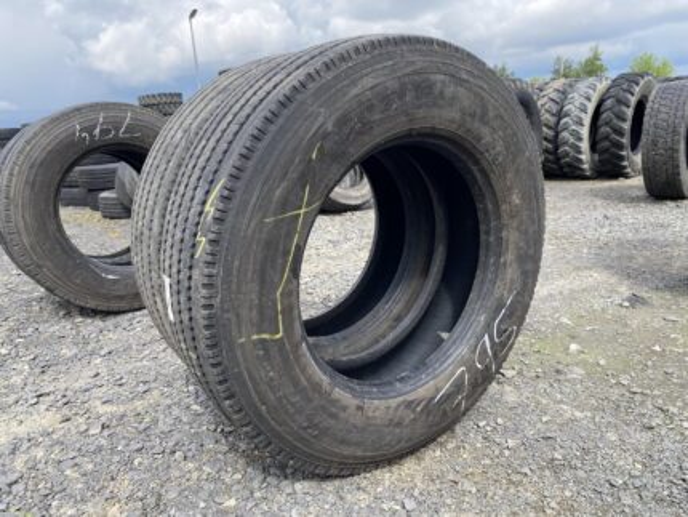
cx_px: 344
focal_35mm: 26
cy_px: 258
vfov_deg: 53.1
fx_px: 517
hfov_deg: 67.3
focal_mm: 4.25
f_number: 1.8
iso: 32
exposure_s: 1/905
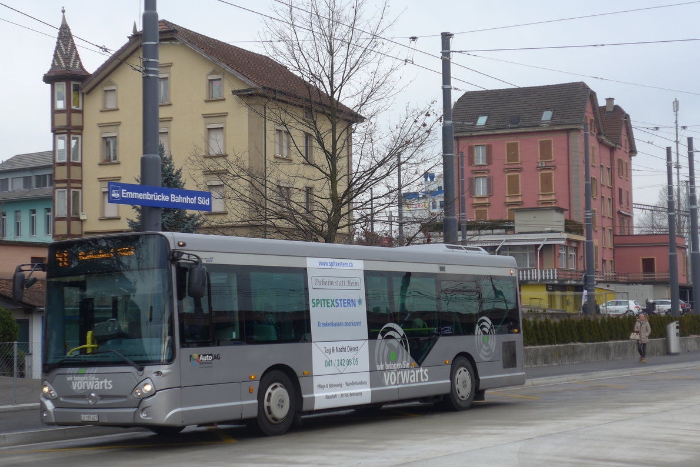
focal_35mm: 65
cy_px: 216
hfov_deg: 31.0
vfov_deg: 20.9
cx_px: 352
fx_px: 1264
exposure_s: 1/200
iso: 80
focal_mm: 12.7
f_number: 3.7
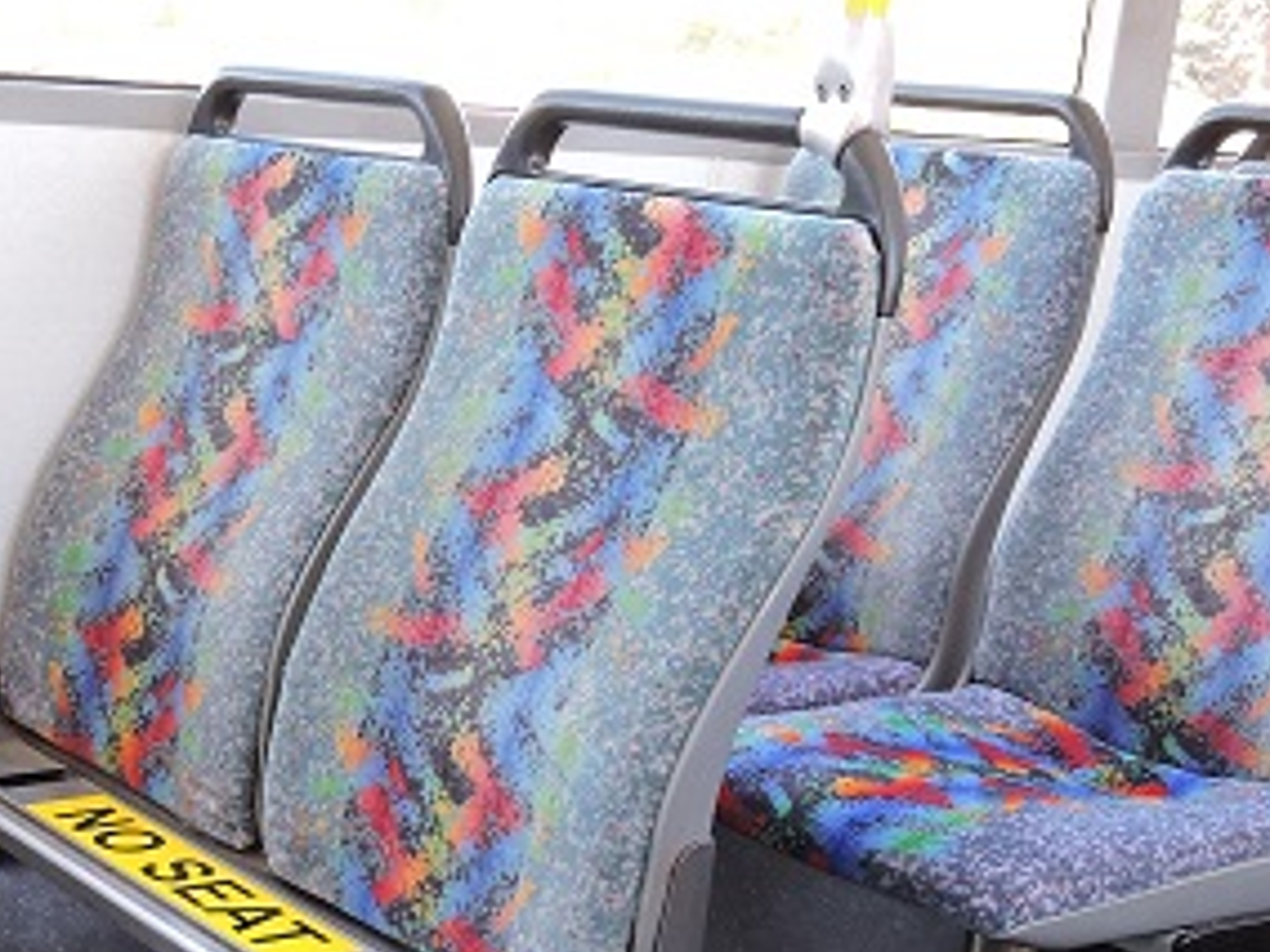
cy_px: 737
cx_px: 311
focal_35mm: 65
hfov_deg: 29.3
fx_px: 2385
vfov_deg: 22.3
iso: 280
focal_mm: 7.2
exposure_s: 1/30
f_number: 3.8
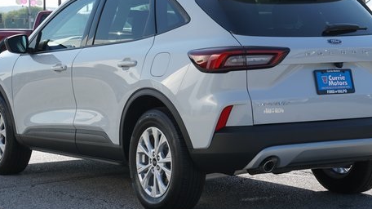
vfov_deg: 11.7
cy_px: 78
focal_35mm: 103
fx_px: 1016
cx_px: 200
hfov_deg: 20.8
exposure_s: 1/160
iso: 100
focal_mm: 70
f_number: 10
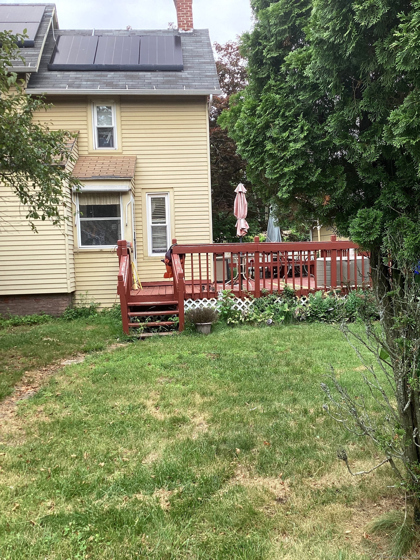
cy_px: 280
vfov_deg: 58.4
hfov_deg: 45.4
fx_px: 502
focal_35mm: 31
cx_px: 210
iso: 25
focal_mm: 3.3
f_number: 2.4
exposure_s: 1/338
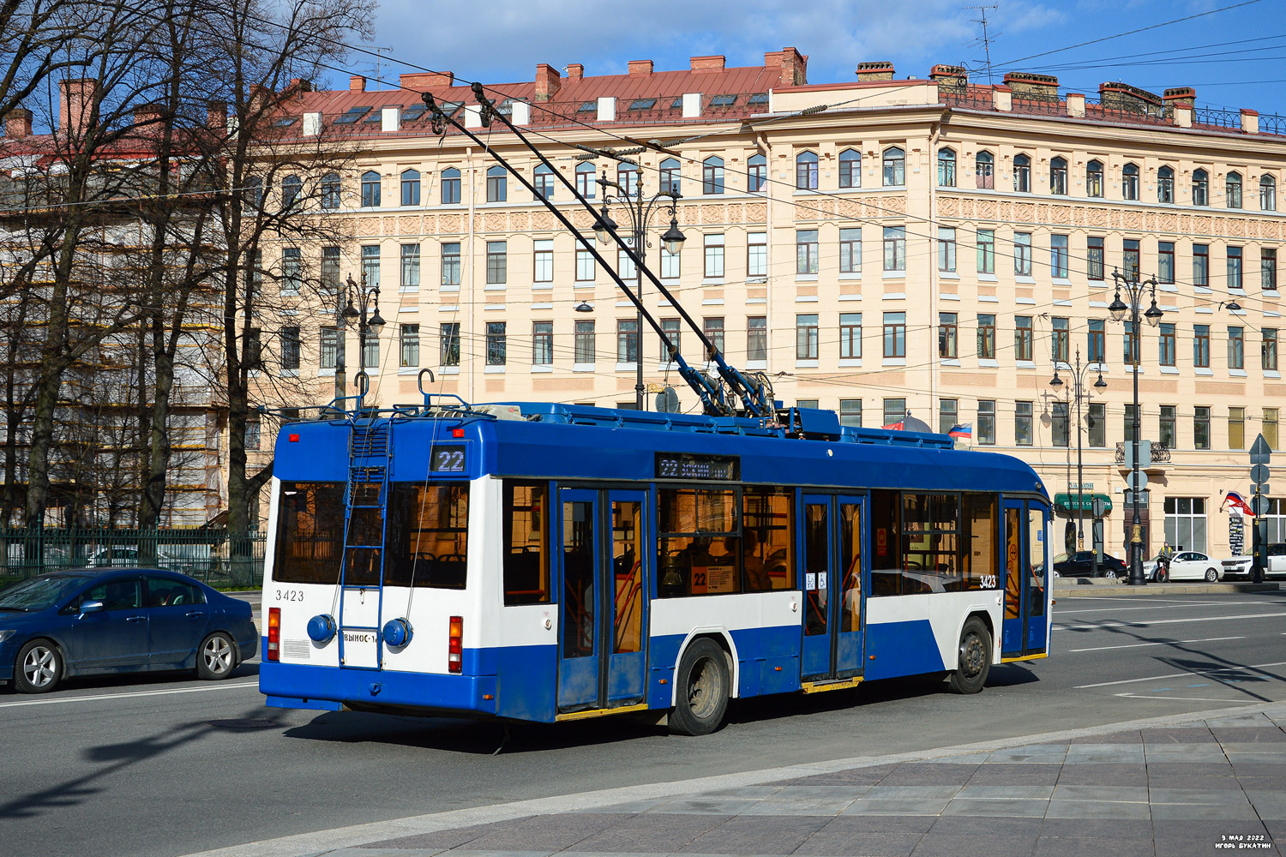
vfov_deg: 26.5
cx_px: 643
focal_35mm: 51
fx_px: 1822
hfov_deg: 38.9
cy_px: 428
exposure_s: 1/1250
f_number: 6.3
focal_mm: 34
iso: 200
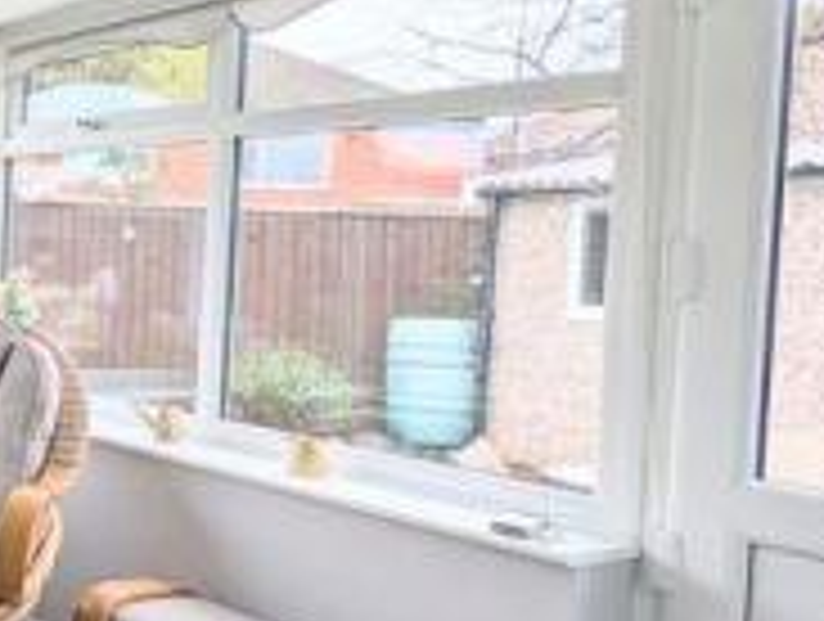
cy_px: 254
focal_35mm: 38
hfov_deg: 31.0
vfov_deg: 37.7
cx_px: -358
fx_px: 906
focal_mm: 2.02
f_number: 1.7
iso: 54
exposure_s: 1/81.7
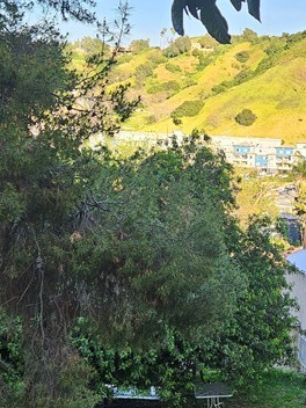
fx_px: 790
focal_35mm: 67
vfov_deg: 29.0
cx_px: 253
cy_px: 217
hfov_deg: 21.6
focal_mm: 5.4
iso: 25
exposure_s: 1/307
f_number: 1.8
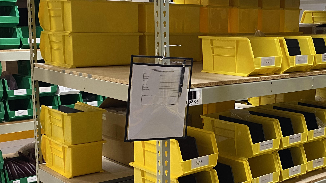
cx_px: 248
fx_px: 493
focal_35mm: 57
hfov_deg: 35.7
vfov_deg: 21.1
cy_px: 101
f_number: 1.8
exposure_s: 1/60
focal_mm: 4.2
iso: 125
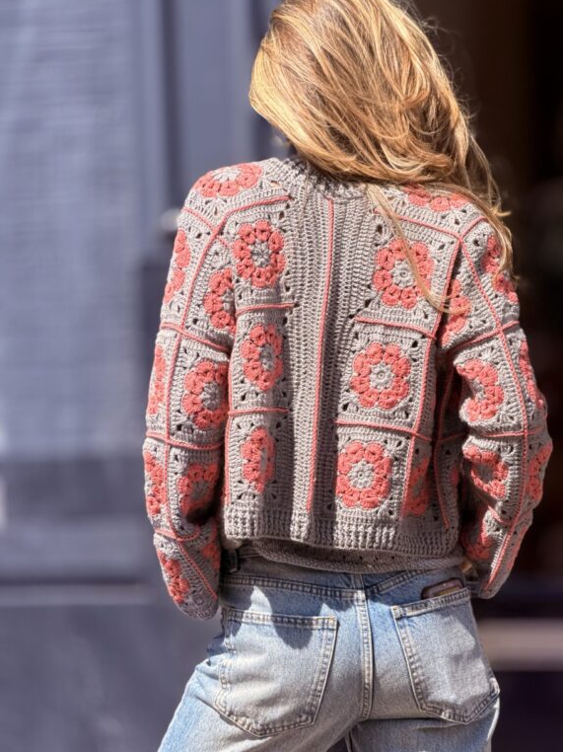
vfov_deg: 15.6
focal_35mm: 126
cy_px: 374
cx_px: 295
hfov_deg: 11.8
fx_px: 2734
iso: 50
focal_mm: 15.66
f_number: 2.8
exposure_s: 1/1018
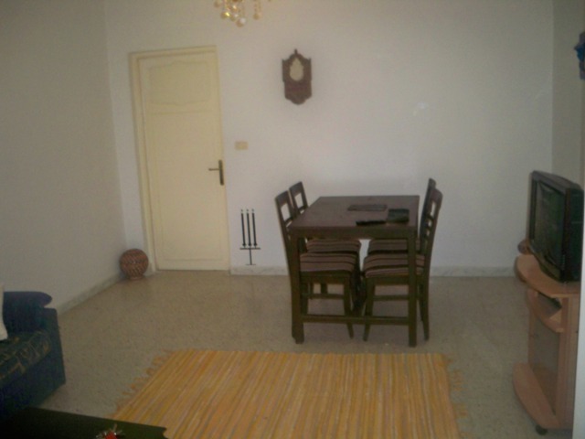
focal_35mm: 35
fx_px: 591
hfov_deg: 52.6
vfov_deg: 40.7
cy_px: 220
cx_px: 292
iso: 200
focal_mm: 6.3
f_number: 3.1
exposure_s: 1/60
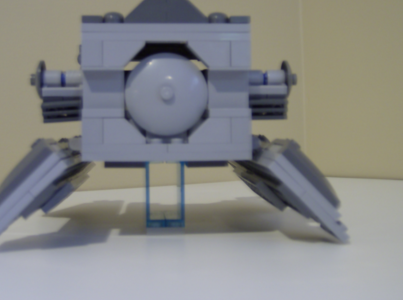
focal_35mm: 50
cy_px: 113
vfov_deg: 28.9
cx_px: 167
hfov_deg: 38.2
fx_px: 581
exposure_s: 1/2.61
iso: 200
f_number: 2.9
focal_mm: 6.4
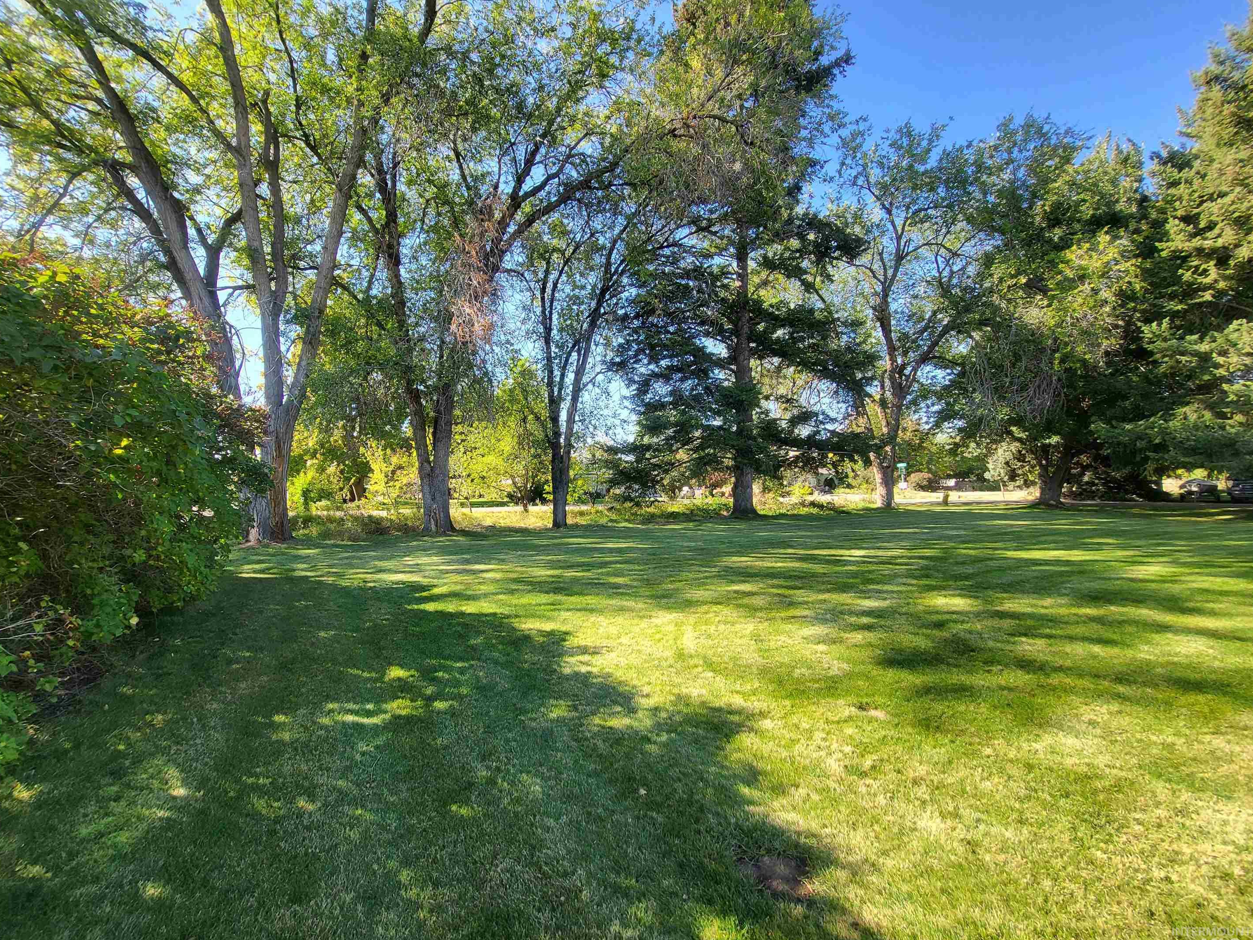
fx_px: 507
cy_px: 471
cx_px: 599
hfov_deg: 102.0
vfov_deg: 85.7
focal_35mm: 14
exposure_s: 1/240
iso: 32
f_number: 2.2
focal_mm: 1.74
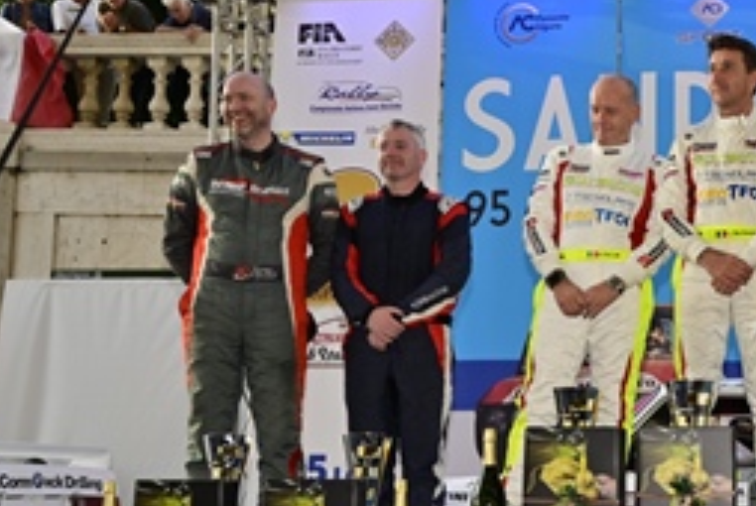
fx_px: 1198
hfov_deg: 33.0
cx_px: 699
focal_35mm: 57
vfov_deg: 23.6
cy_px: 382
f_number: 6.3
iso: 500
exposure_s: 1/500
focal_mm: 29
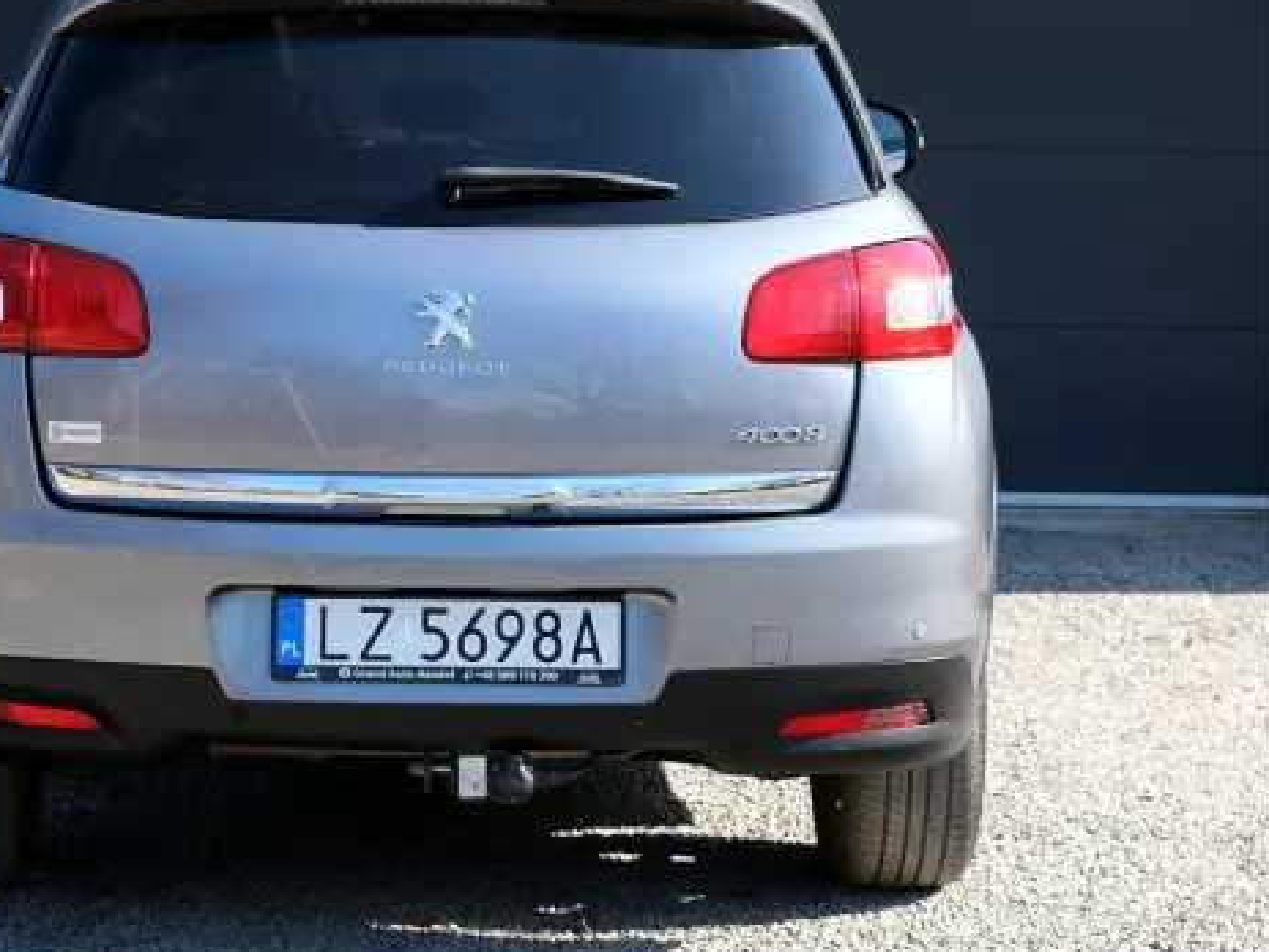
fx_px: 4033
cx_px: 402
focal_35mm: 110
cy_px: 391
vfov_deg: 13.5
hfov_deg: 17.8
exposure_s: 1/300
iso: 320
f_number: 5.6
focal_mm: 55
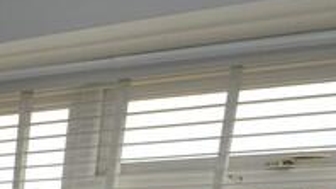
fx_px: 721
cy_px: 461
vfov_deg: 11.9
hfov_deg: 20.4
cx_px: -232
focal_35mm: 81
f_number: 7.1
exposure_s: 1/200
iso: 160
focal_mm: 10
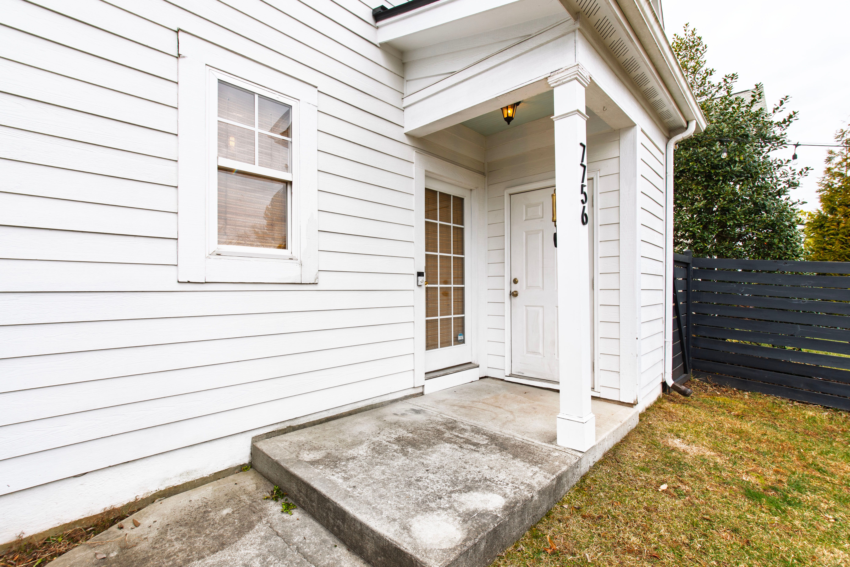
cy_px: 284
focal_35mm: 16
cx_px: 425
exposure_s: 1/60
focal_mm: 10.5
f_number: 8
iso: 100
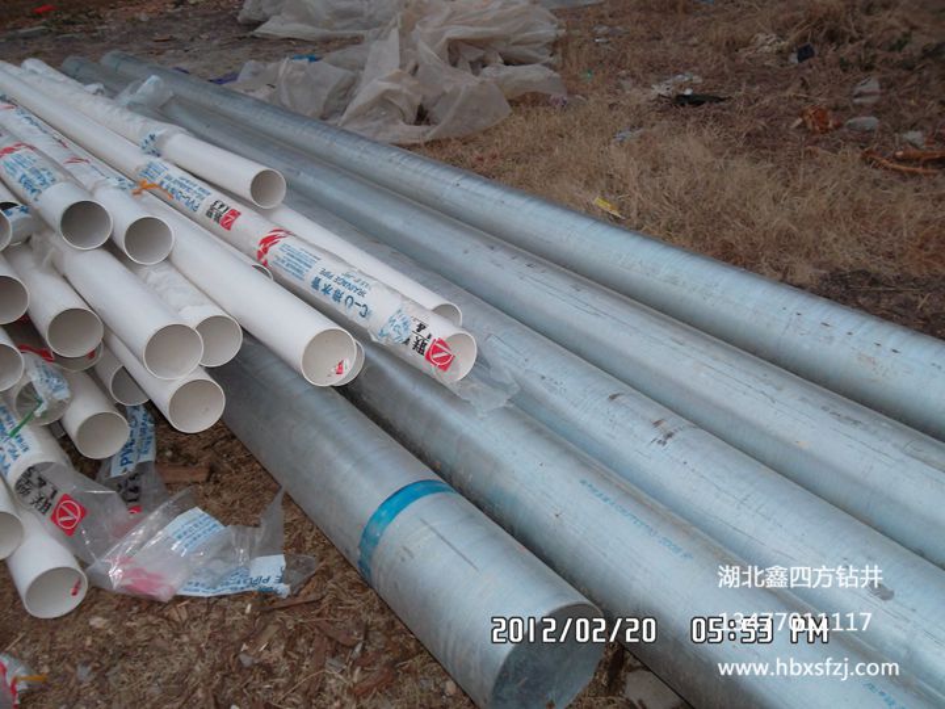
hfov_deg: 56.8
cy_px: 354
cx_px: 472
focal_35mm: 32
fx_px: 874
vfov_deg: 44.2
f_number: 3.7
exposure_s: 1/45
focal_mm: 5.7
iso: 200
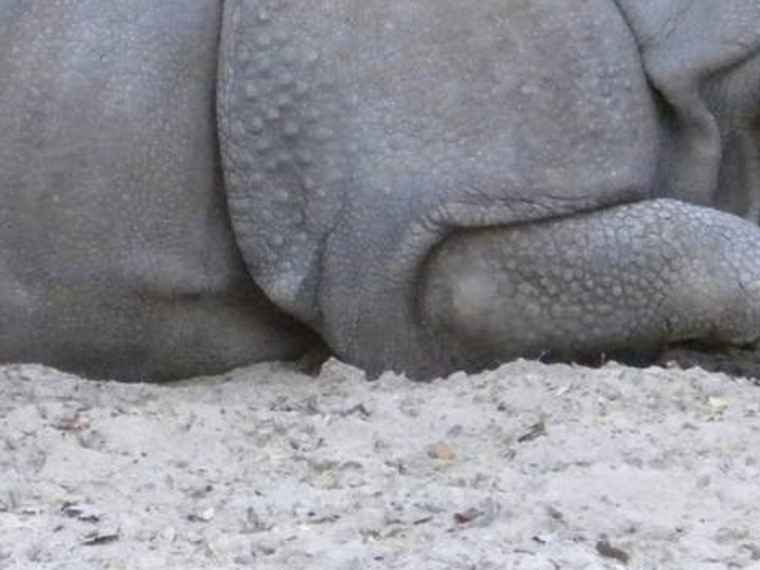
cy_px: -92
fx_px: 7463
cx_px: 35
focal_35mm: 340
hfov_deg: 5.8
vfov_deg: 4.4
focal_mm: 17.7
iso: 798
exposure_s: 1/163
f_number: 5.1
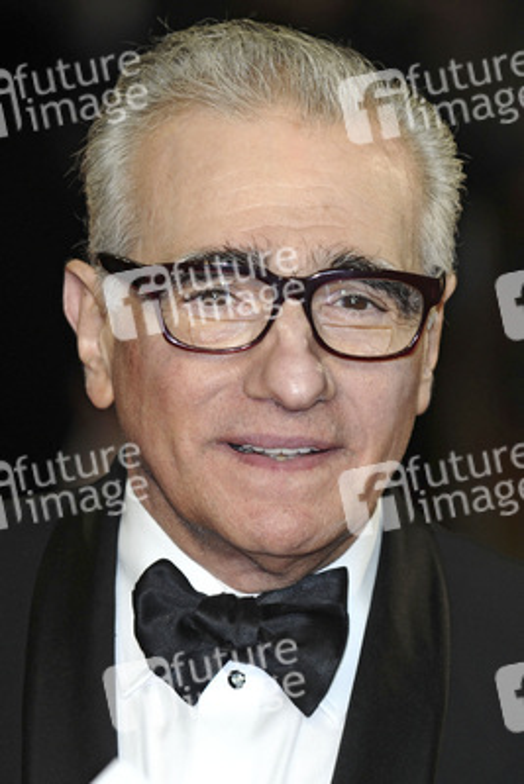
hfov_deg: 5.0
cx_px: 262
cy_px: 392
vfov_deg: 7.4
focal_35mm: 278
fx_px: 6053
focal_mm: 185
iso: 320
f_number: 4.5
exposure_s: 1/250
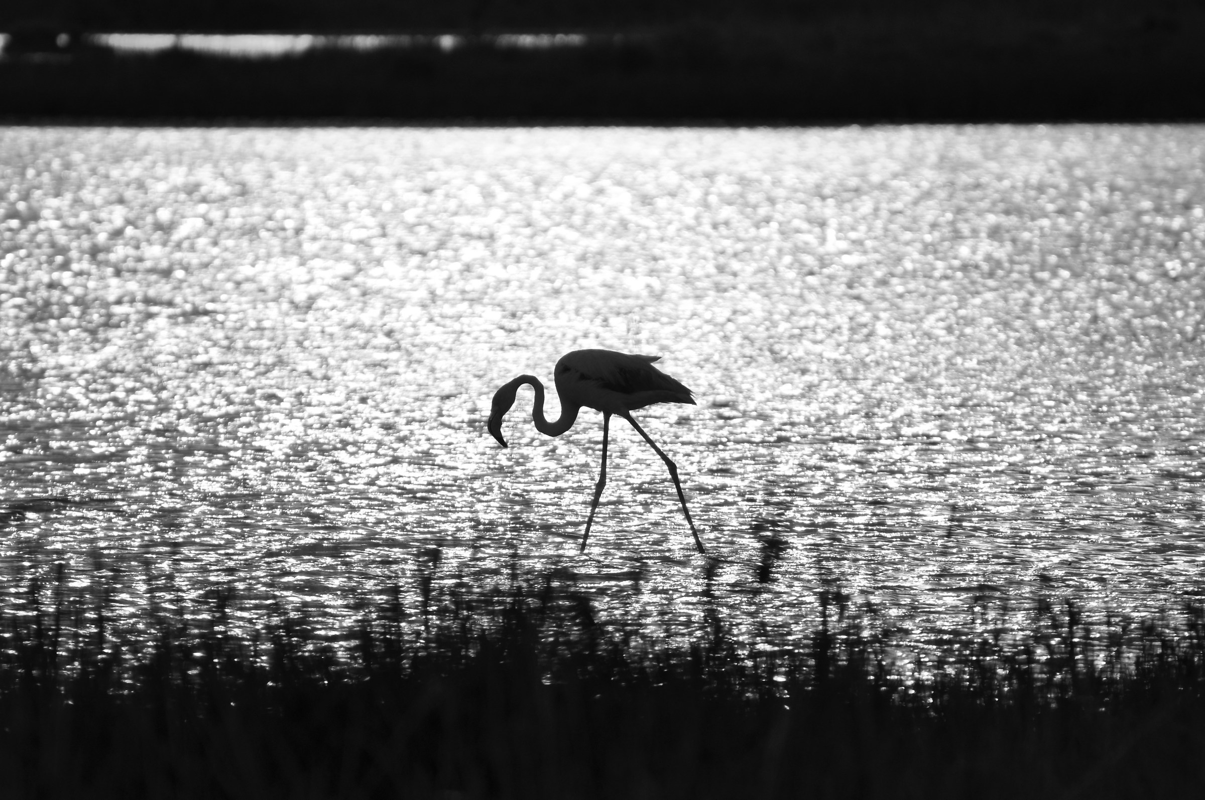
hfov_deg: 4.6
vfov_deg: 3.0
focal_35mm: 450
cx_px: 602
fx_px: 15044
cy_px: 400
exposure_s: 1/2500
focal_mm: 300
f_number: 6.3
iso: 200
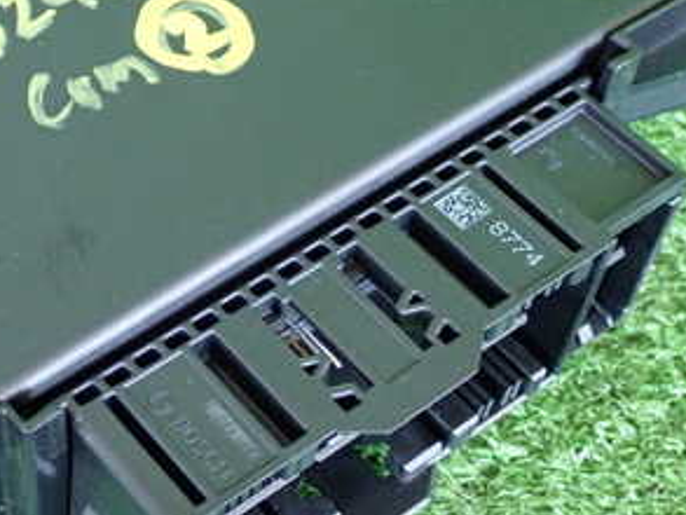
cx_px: 140
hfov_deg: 23.0
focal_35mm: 84
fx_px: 1665
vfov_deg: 17.6
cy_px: 255
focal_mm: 7.31
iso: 640
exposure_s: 1/40
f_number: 2.8
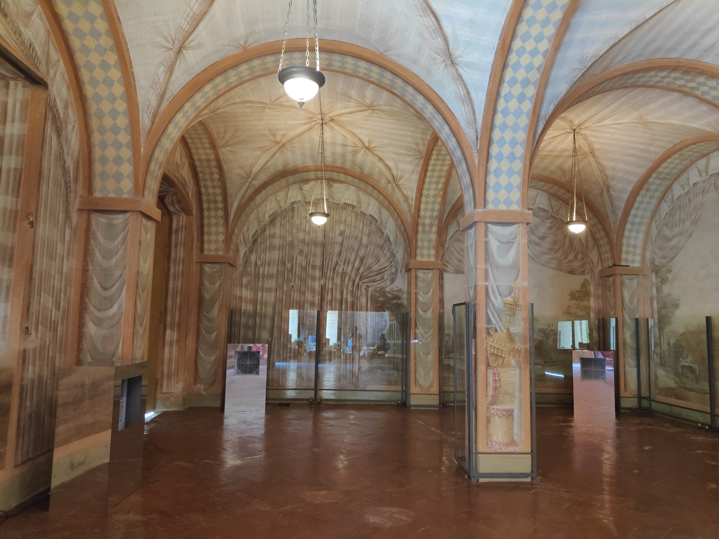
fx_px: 415
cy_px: 270
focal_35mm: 20
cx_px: 360
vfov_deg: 66.0
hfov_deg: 81.7
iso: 906
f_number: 1.9
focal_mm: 3.94
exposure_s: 1/33
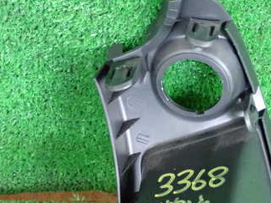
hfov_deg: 19.6
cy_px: 165
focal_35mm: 100
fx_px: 783
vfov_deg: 14.7
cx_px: 186
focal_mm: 9.65
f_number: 3.3
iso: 2500
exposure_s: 1/125
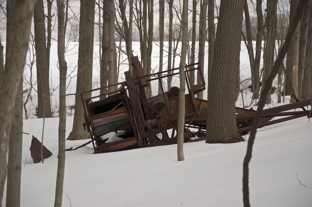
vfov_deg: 8.7
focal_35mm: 158
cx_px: 156
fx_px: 1363
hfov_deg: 13.1
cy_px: 104
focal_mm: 105
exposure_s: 1/320
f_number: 7.1
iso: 200
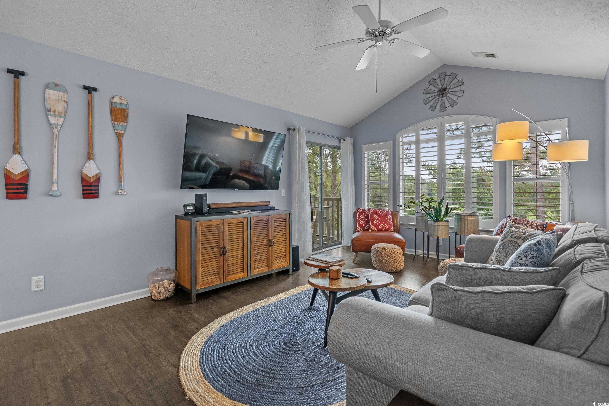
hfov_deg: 96.7
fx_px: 271
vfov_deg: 73.8
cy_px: 203
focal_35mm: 16
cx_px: 304
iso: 800
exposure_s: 1/15
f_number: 8
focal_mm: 16
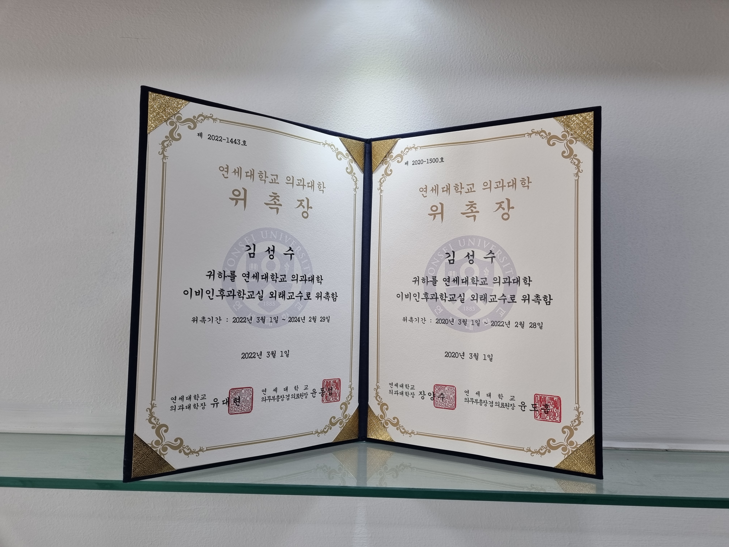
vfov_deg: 53.1
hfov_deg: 67.3
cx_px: 364
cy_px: 274
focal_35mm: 26
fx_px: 548
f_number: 1.8
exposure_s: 1/120
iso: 64
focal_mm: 5.4
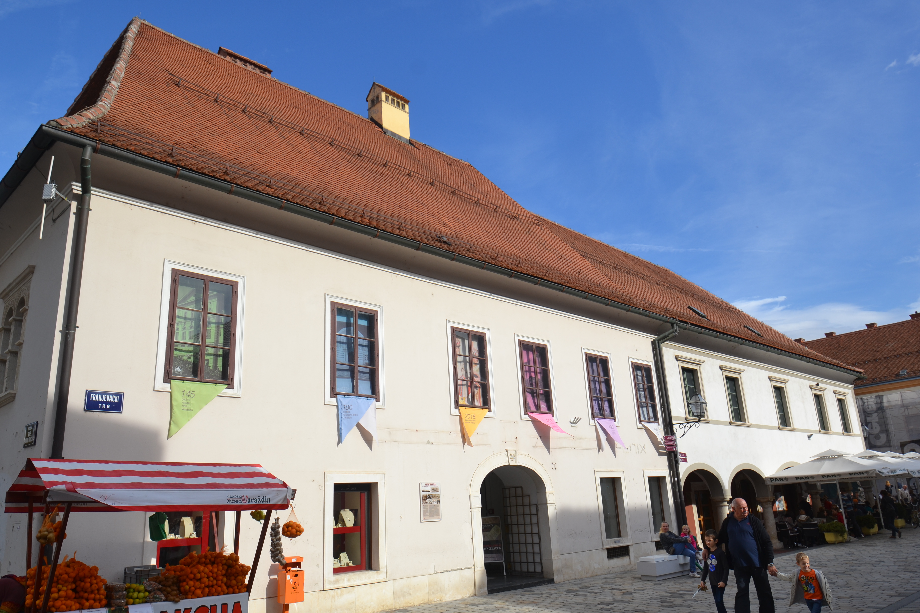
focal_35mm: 24
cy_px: 306
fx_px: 613
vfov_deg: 53.1
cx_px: 460
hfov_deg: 73.7
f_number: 8
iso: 100
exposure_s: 1/250
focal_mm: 16
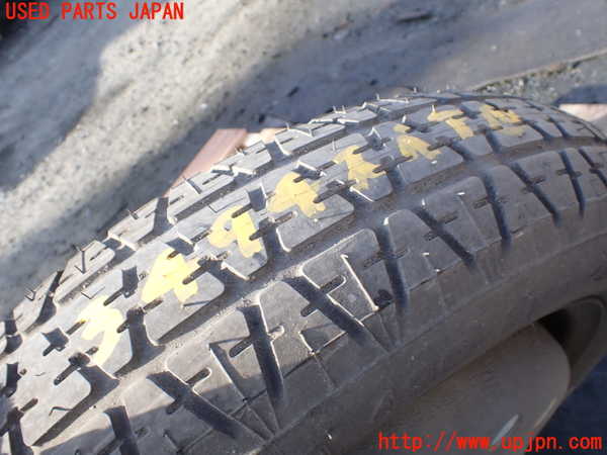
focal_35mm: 30
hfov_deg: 60.0
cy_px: 228
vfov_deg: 46.8
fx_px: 526
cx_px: 304
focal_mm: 5.4
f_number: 3.2
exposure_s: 1/250
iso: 100
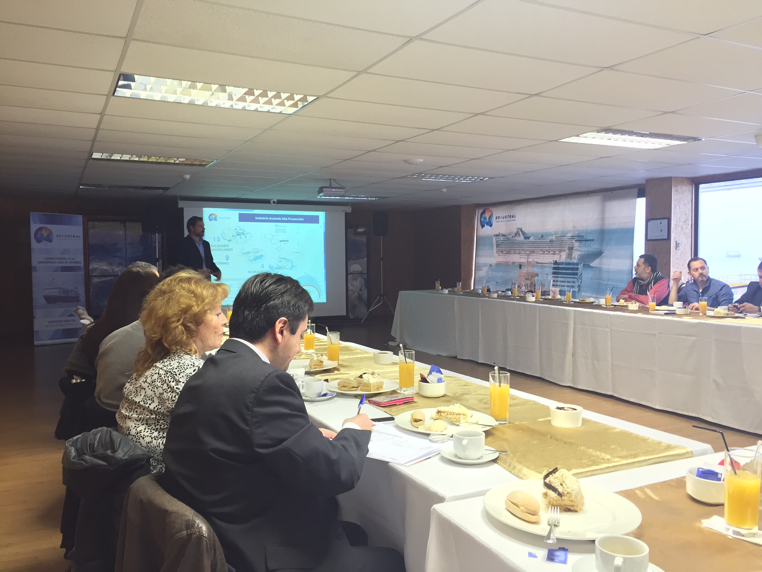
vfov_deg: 48.2
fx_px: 638
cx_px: 381
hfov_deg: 61.7
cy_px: 286
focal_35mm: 29
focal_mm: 4.15
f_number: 2.2
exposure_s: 1/33
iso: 125
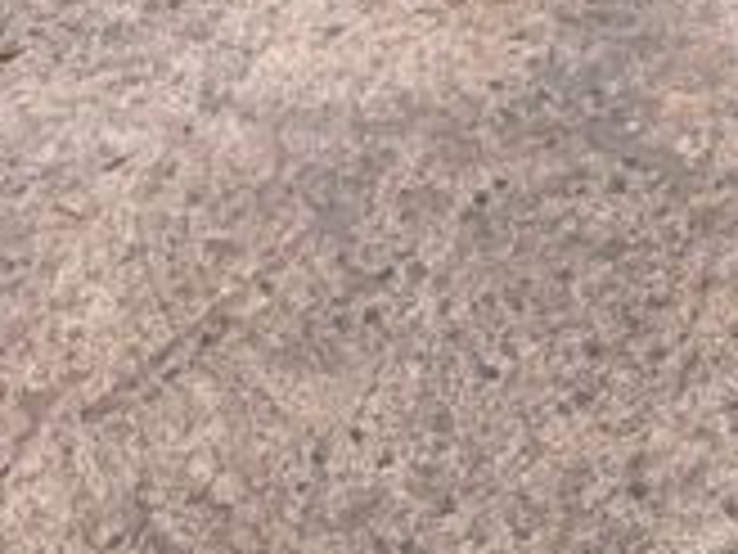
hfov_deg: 19.0
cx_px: 1174
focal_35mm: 88
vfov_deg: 15.3
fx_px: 1876
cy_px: -311
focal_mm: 6.76
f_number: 1.78
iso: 80
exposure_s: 1/868
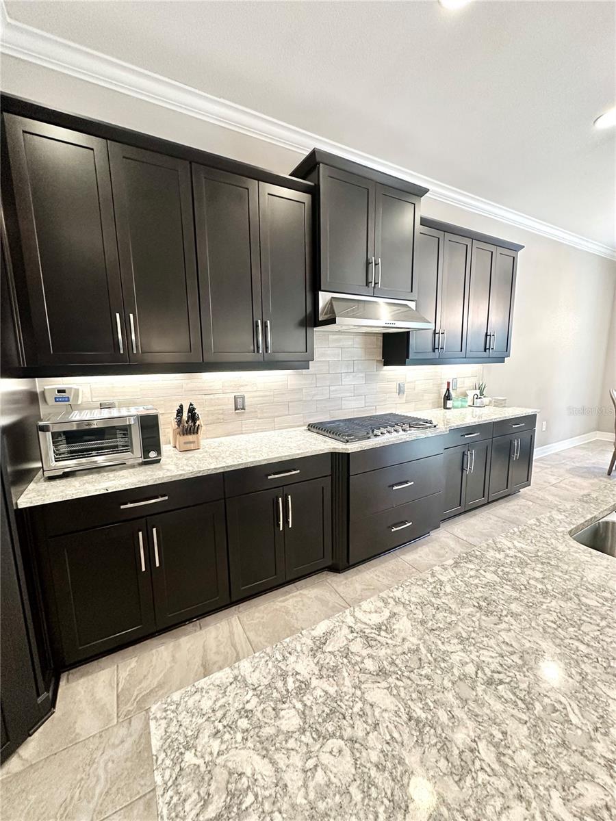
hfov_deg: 85.7
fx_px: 332
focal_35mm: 14
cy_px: 410
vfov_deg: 102.1
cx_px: 308
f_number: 2.2
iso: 250
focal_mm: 2.22
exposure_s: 1/60
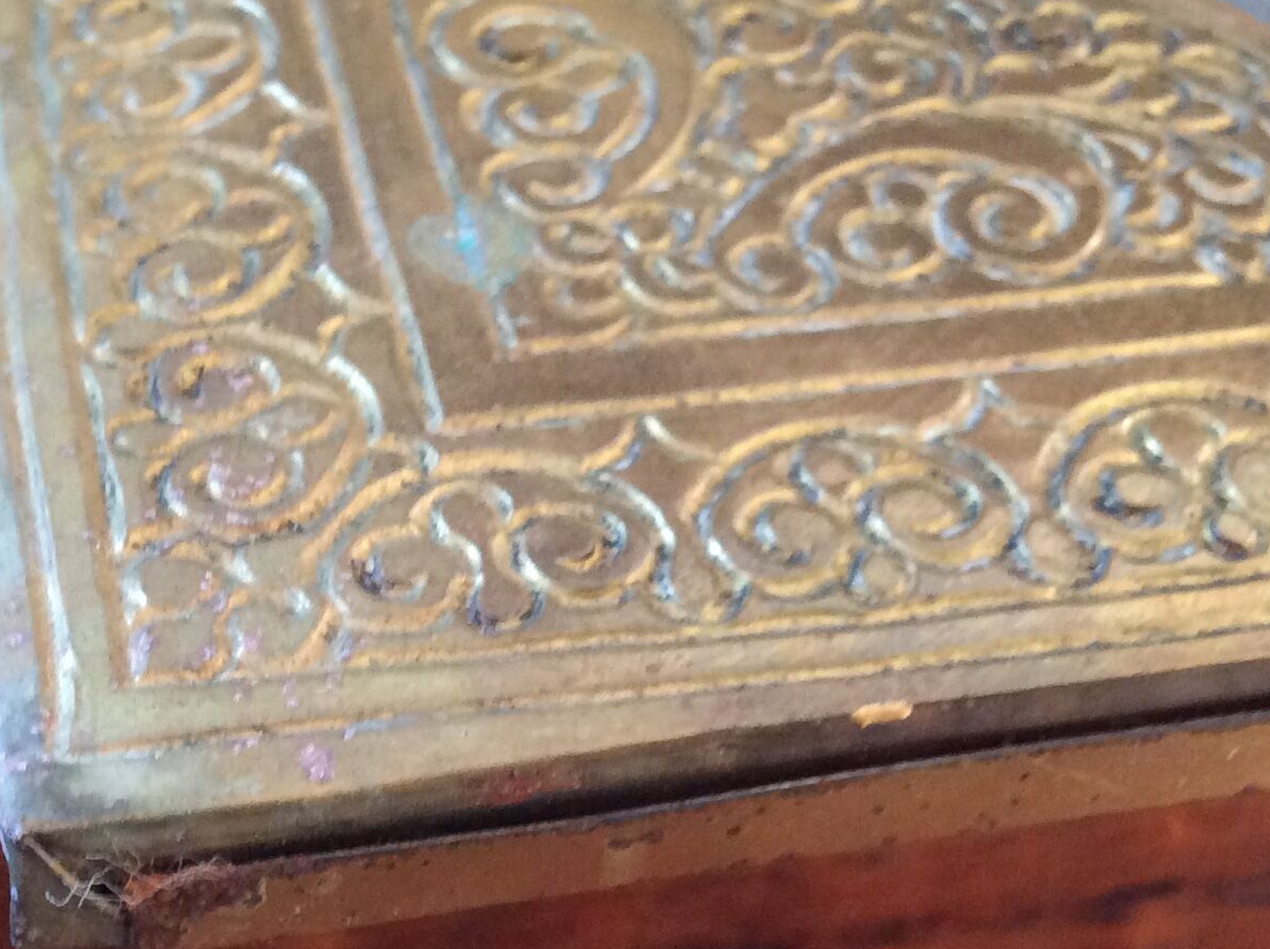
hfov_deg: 27.8
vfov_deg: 20.8
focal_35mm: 70
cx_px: 591
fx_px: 2564
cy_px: 680
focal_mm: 3.3
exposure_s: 1/25
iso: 200
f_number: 2.4
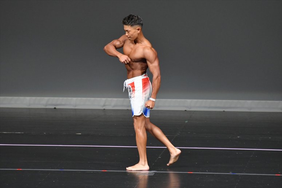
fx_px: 2701
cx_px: 141
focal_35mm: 345
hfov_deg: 6.0
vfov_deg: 4.0
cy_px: 94
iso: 4000
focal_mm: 230
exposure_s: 1/400
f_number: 5.6
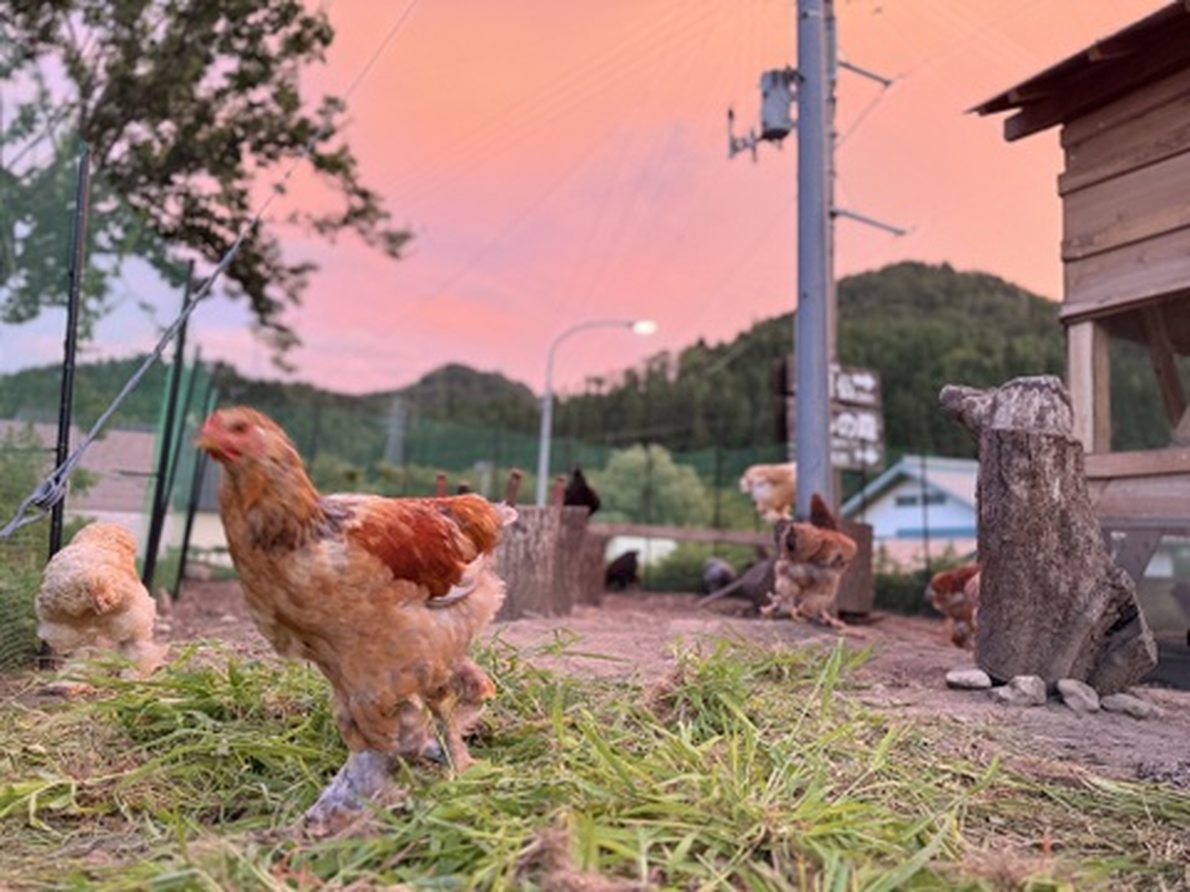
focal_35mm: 24
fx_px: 825
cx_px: 595
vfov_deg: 56.8
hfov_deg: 71.6
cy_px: 446
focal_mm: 6.76
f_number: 1.78
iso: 500
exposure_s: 1/60
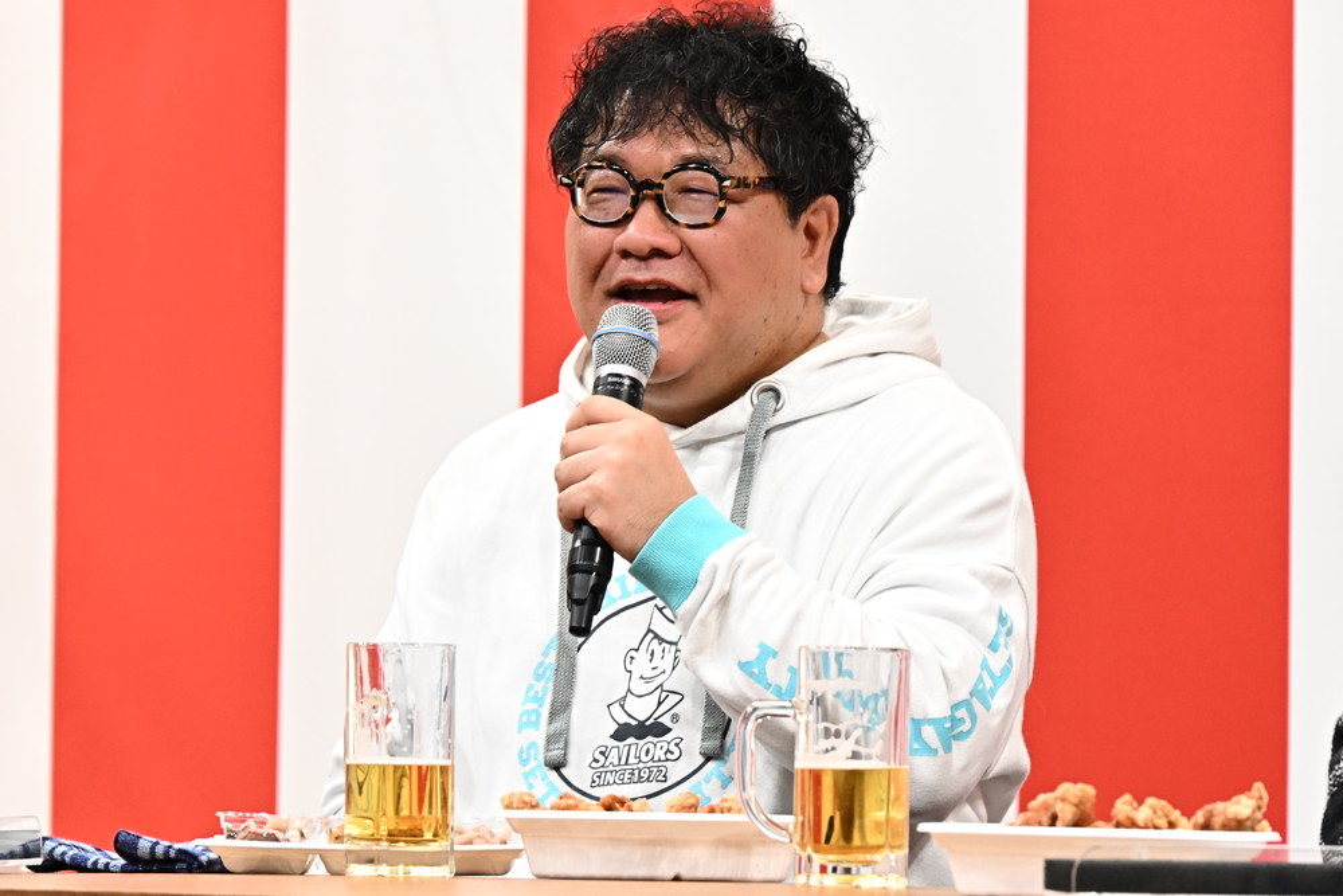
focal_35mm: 300
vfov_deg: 4.6
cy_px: 448
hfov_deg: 6.9
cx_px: 672
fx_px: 11193
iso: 2000
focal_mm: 200
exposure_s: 1/125
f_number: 6.3
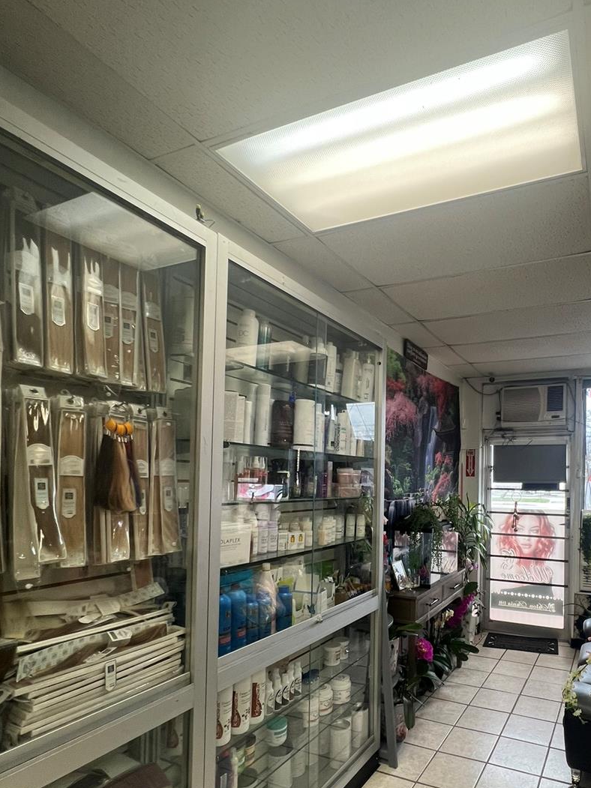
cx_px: 430
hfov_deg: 65.3
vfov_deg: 83.6
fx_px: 433
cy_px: 473
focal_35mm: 19
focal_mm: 1.57
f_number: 1.8
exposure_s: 1/120
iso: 100
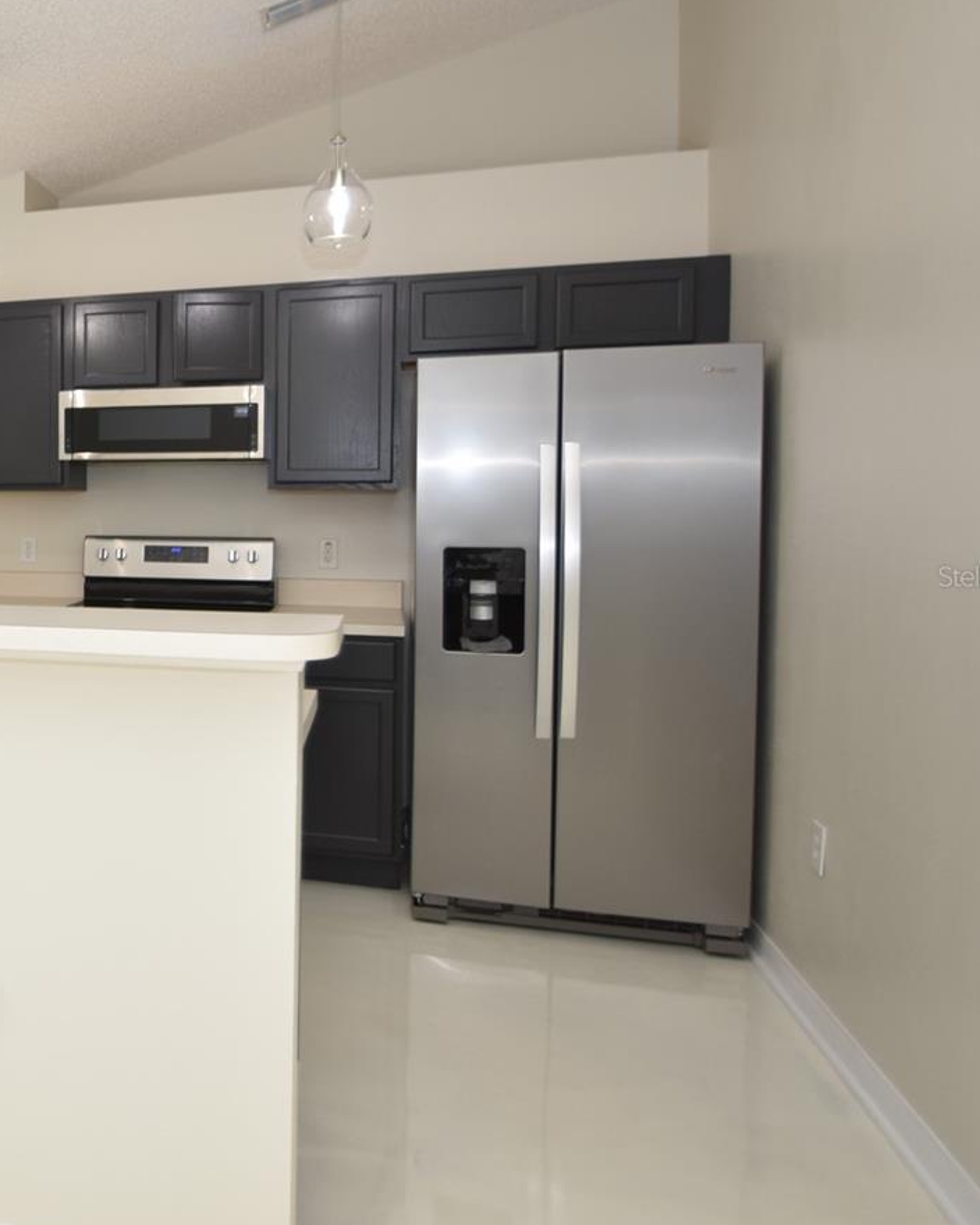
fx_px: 1067
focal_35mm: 29
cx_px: -52
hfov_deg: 41.3
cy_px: 576
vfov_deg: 59.7
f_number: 4
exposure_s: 1/60
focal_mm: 11.5
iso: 220
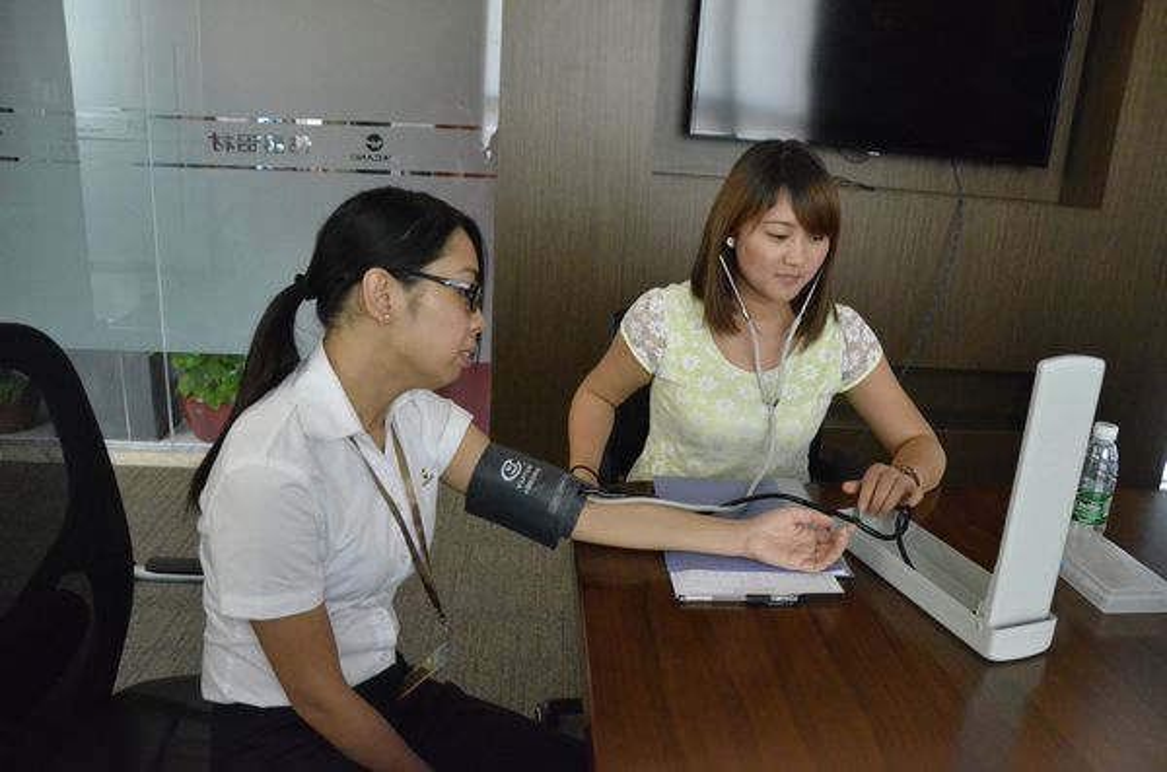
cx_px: 584
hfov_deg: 67.5
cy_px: 386
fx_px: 873
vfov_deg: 47.7
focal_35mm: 27
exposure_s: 1/100
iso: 6400
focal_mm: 18
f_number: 4.5
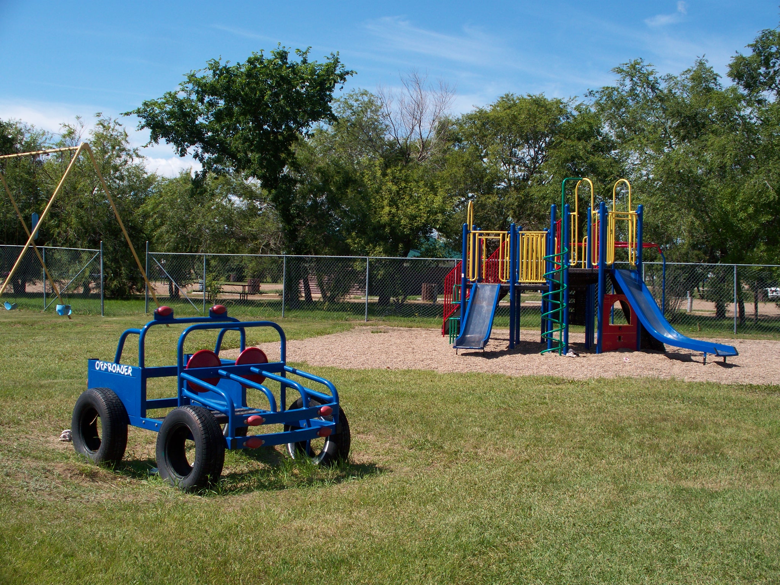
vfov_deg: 30.9
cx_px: 390
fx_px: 1059
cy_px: 292
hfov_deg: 40.4
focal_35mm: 47
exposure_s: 1/320
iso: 64
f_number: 5
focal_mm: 9.86
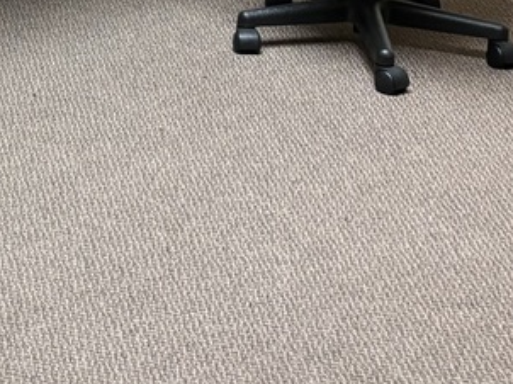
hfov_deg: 14.3
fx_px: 1836
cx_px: -358
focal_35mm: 124
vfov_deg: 11.7
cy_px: -88
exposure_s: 1/60
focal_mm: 5.96
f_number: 1.6
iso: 200
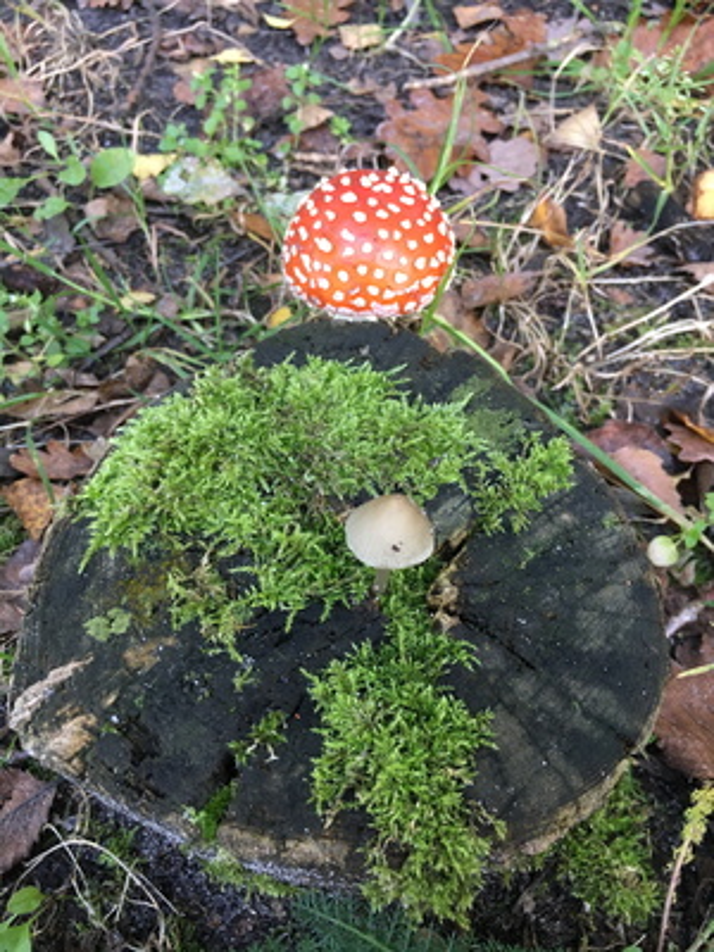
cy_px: 476
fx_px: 798
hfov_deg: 48.2
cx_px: 357
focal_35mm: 29
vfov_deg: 61.7
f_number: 2.2
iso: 125
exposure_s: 1/33
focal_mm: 4.15
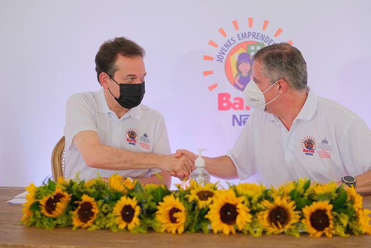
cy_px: 118
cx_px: 189
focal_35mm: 91
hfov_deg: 22.4
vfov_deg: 15.0
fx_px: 938
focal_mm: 56
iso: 640
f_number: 2
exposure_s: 1/250
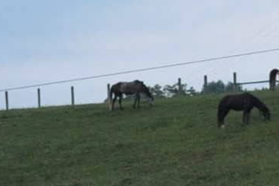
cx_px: 316
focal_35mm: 226
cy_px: 360
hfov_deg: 9.0
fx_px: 1751
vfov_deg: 5.9
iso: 500
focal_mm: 22
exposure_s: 1/60
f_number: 4
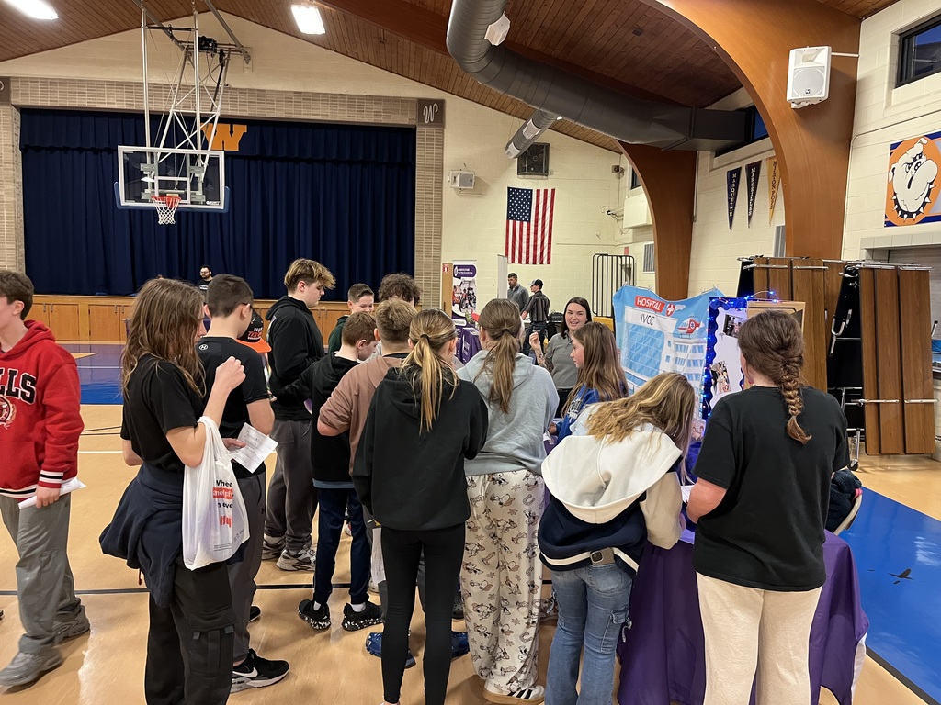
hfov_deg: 67.3
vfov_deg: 53.1
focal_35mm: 26
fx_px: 707
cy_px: 352
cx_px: 470
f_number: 1.6
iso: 250
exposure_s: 1/60
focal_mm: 5.1
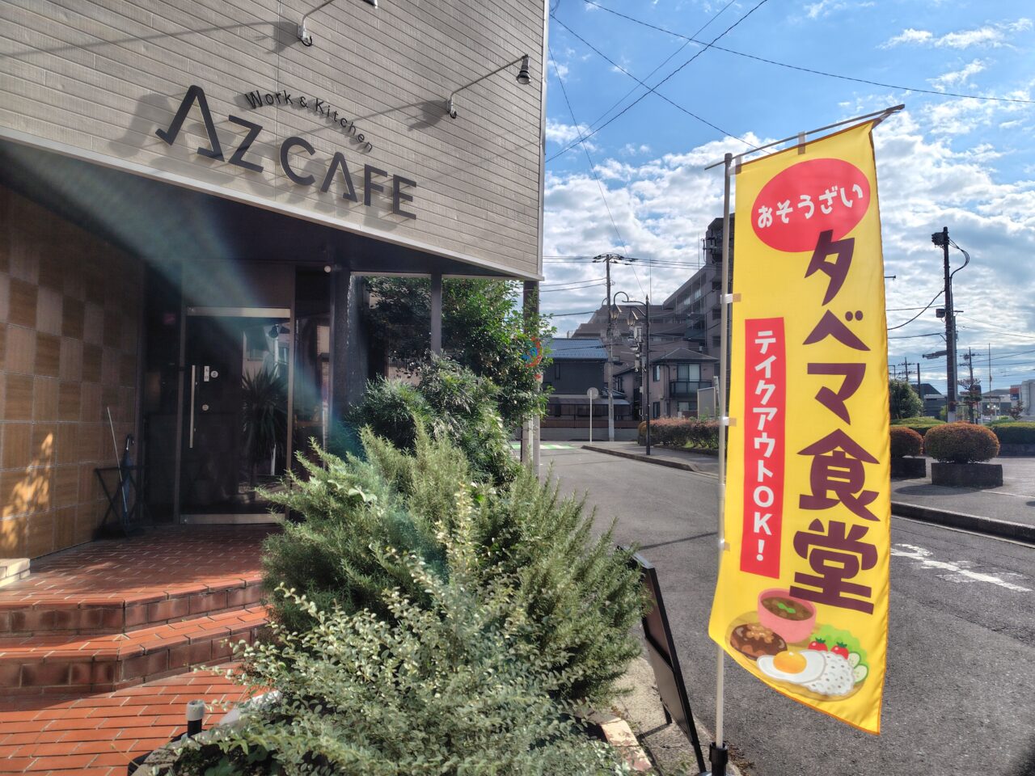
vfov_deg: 58.9
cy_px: 388
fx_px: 688
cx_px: 518
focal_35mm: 23
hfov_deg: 73.9
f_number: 1.9
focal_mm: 5.6
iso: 50
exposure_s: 1/3435
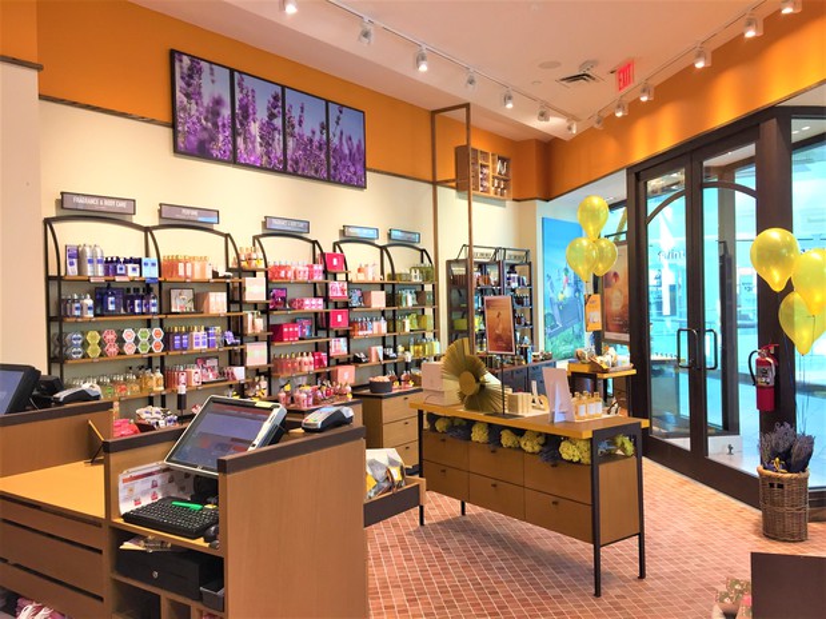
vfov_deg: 48.2
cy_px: 310
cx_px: 413
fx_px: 692
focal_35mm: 29
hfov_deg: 61.7
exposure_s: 1/40
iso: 32
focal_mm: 4.15
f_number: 2.2
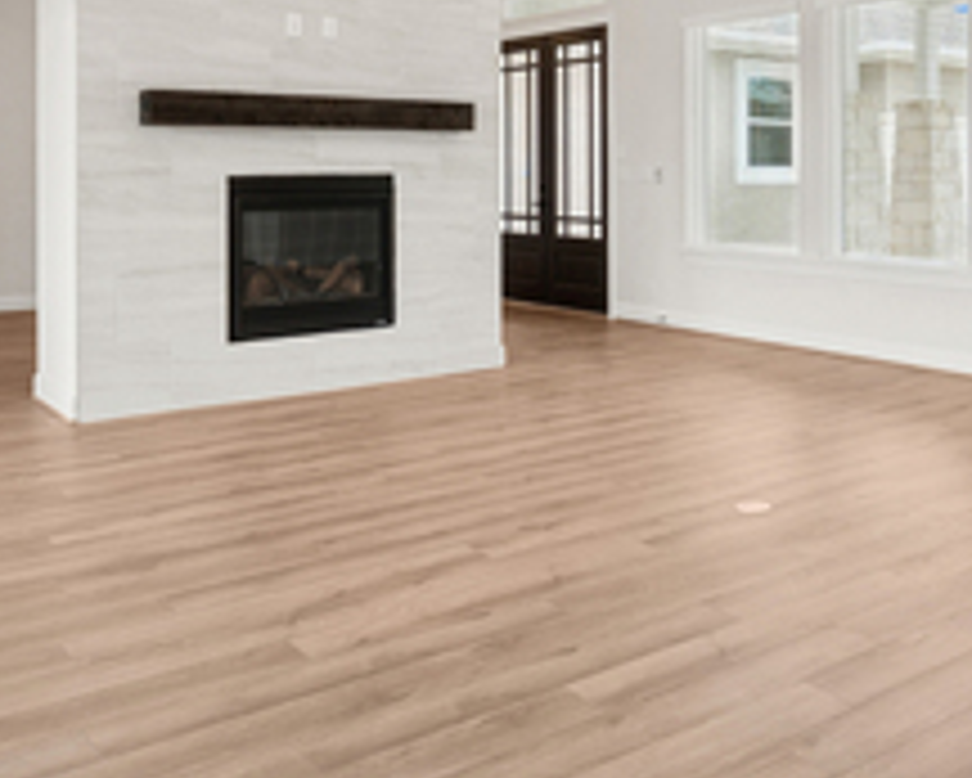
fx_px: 1122
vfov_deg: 37.0
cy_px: 160
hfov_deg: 45.8
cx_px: 675
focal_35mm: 39
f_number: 9
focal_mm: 14
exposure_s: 1/13
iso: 100
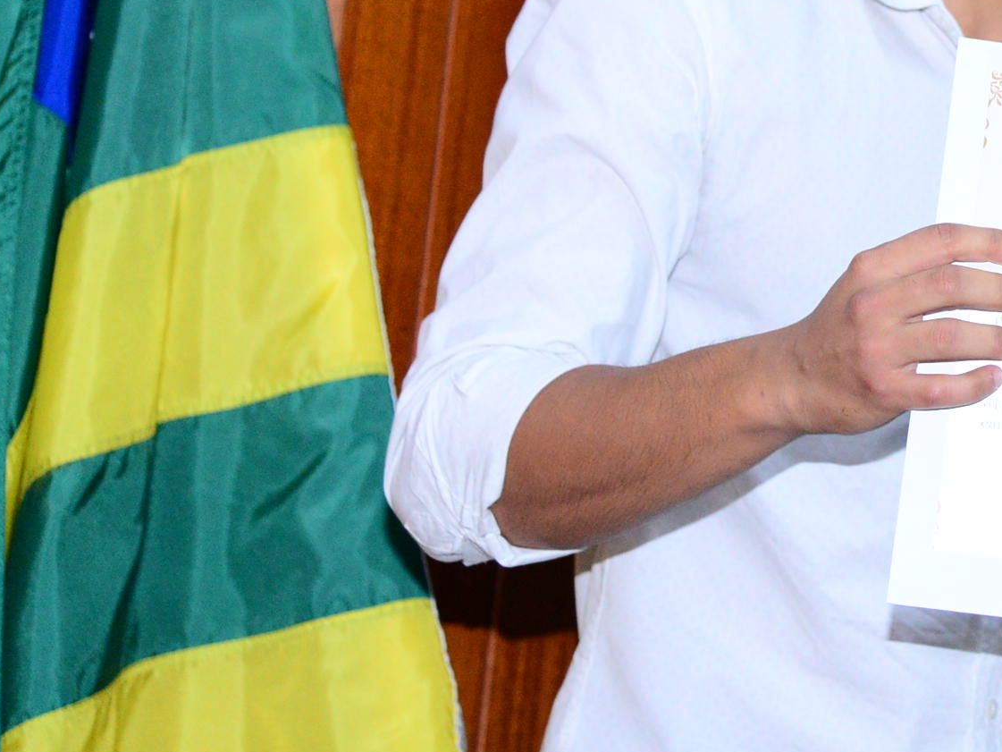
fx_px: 4632
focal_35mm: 160
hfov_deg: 12.1
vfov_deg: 9.2
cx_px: 1227
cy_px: 4
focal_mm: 62
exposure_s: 1/125
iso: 2500
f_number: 4
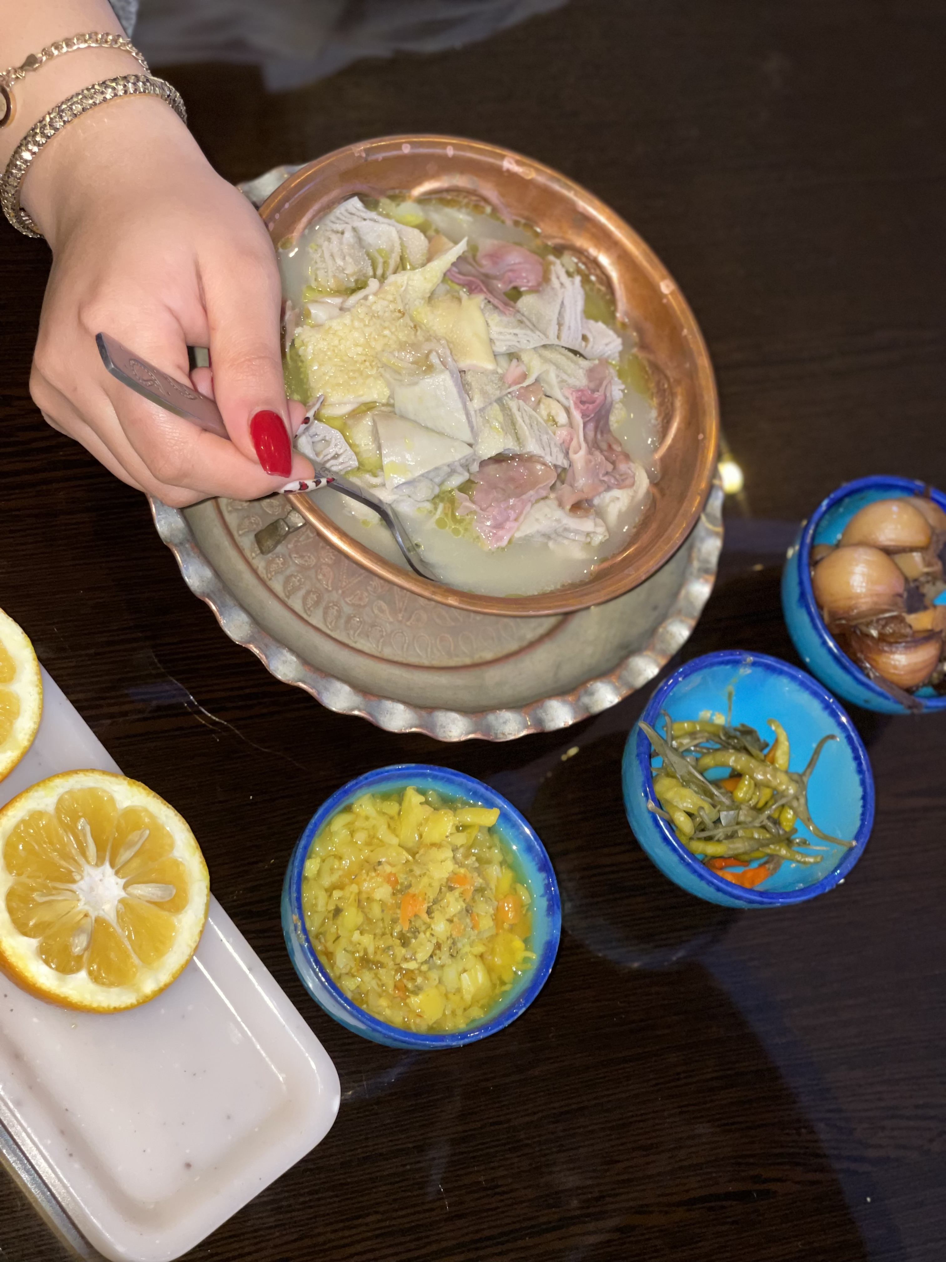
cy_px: 631
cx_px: 473
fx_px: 2332
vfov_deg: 30.3
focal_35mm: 64
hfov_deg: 22.9
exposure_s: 1/33
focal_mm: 7.5
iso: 125
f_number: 2.2
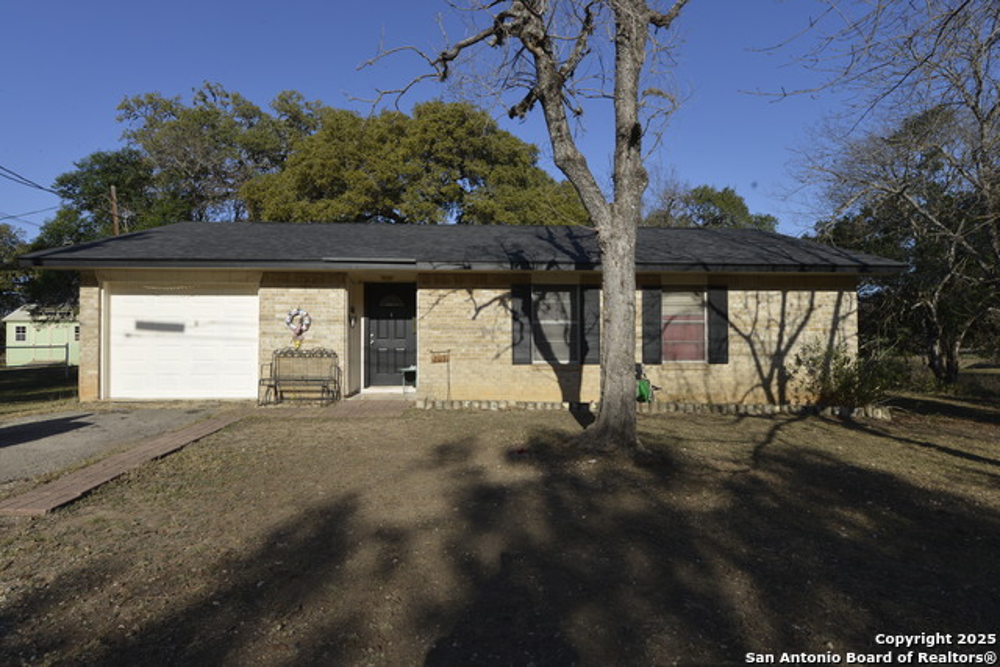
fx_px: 528
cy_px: 334
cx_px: 500
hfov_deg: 86.9
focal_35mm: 19
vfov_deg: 64.6
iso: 140
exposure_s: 1/250
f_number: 11
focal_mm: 19
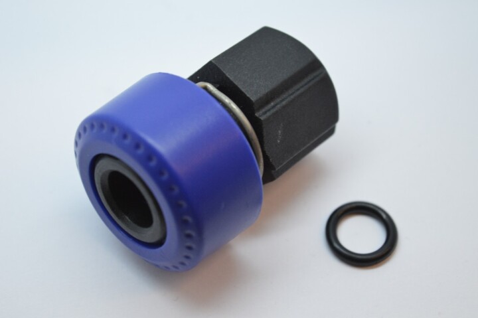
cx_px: 239
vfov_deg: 16.5
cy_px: 159
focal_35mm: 82
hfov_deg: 24.6
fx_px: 1095
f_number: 5.6
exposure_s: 1/50
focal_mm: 55
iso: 400
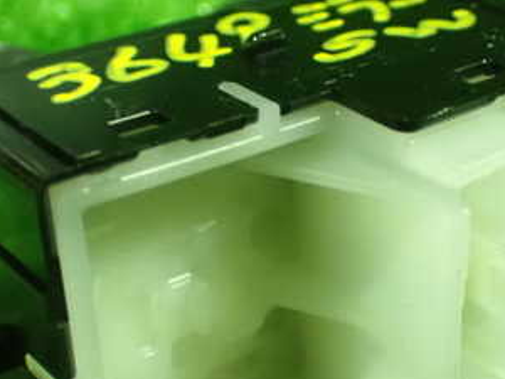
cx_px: 286
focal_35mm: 82
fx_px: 1196
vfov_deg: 18.0
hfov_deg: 23.8
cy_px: 244
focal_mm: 7.31
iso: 1600
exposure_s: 1/40
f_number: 2.8
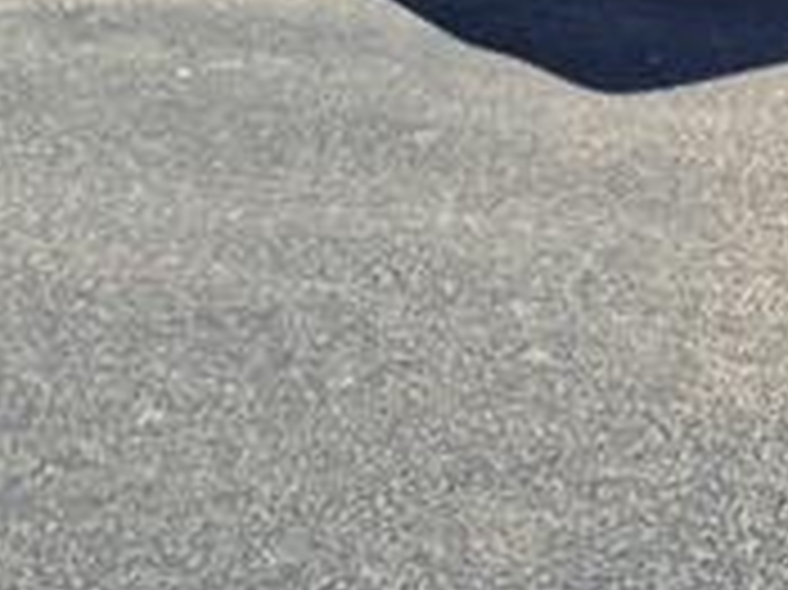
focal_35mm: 99
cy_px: -482
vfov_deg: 13.4
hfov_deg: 18.1
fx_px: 2252
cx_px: 1108
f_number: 1.9
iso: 40
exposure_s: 1/1429
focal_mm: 3.58
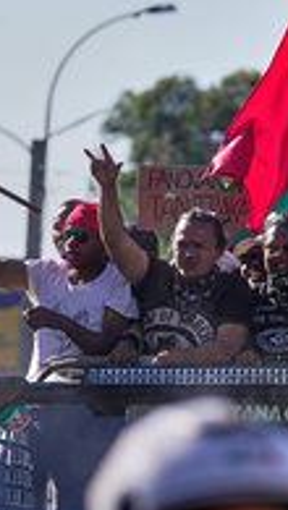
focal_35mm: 355
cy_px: 357
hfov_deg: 3.4
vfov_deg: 6.1
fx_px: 4809
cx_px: 186
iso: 160
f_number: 3.5
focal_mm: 129
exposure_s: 1/1600
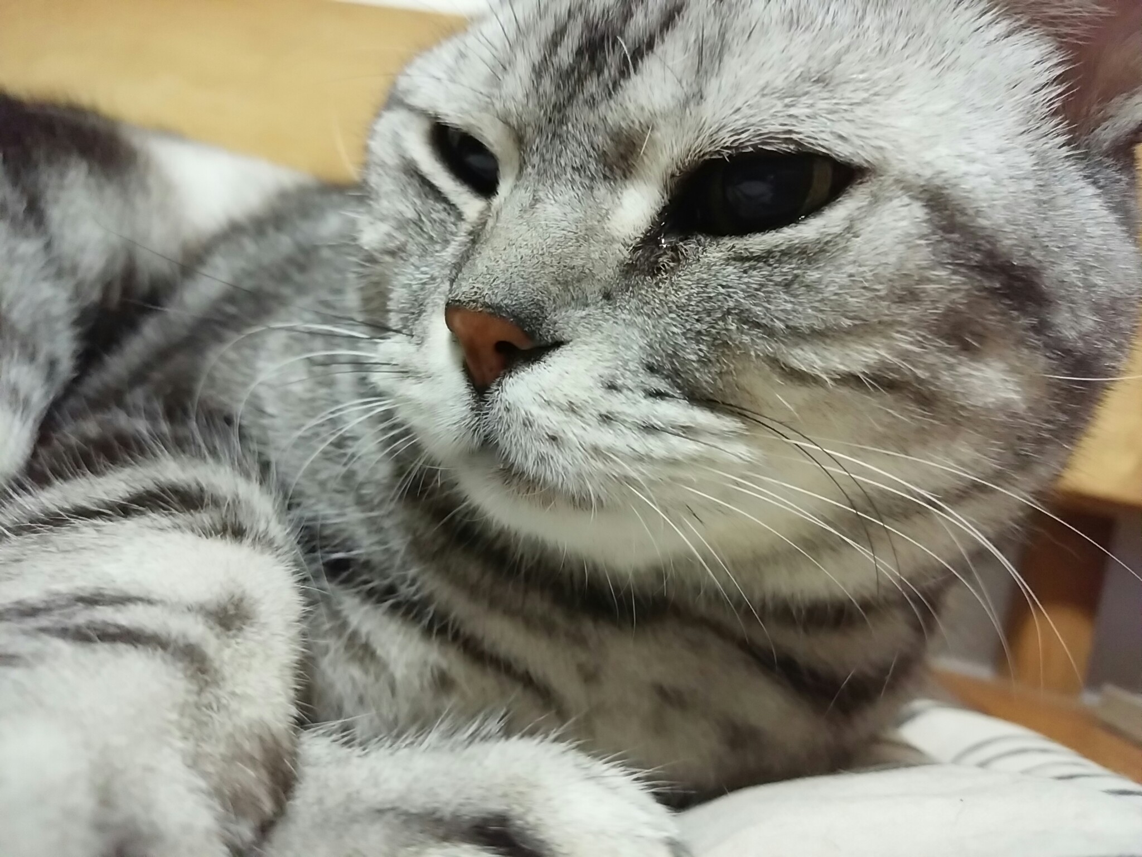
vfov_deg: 53.1
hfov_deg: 67.3
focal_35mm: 26
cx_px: 571
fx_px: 858
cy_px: 428
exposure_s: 1/40
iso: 653
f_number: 2
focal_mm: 4.8
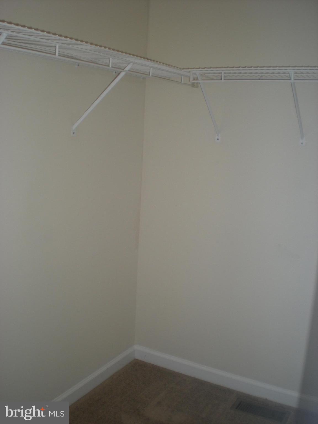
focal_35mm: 38
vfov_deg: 49.0
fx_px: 465
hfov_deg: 37.7
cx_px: 159
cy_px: 212
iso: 64
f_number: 3.1
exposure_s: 1/60
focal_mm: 6.3
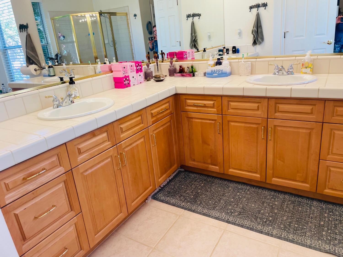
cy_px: 128
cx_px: 172
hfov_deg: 67.3
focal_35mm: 26
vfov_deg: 53.1
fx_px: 258
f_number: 1.6
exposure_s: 1/120
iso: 125
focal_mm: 4.2
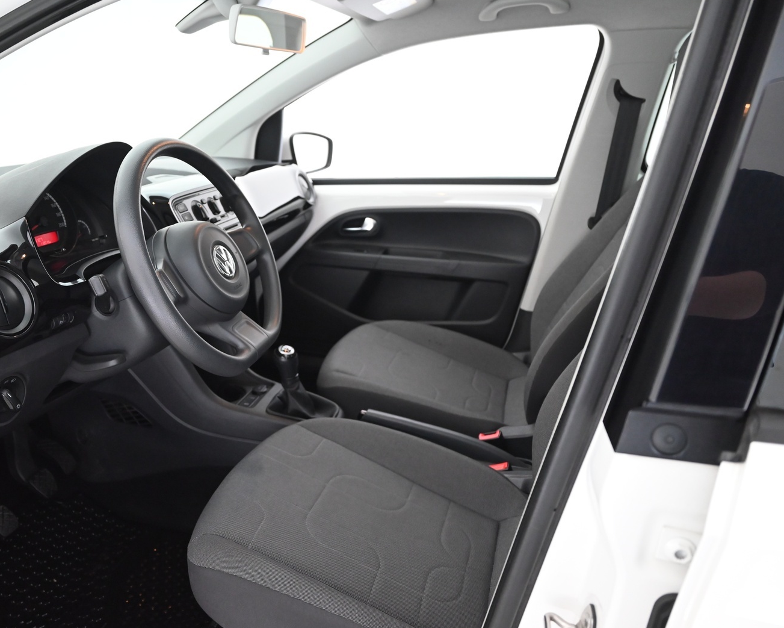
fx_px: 650
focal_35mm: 28
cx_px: 312
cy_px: 323
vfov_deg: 51.5
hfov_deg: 61.6
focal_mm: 24
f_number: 4
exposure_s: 1/60
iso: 3600
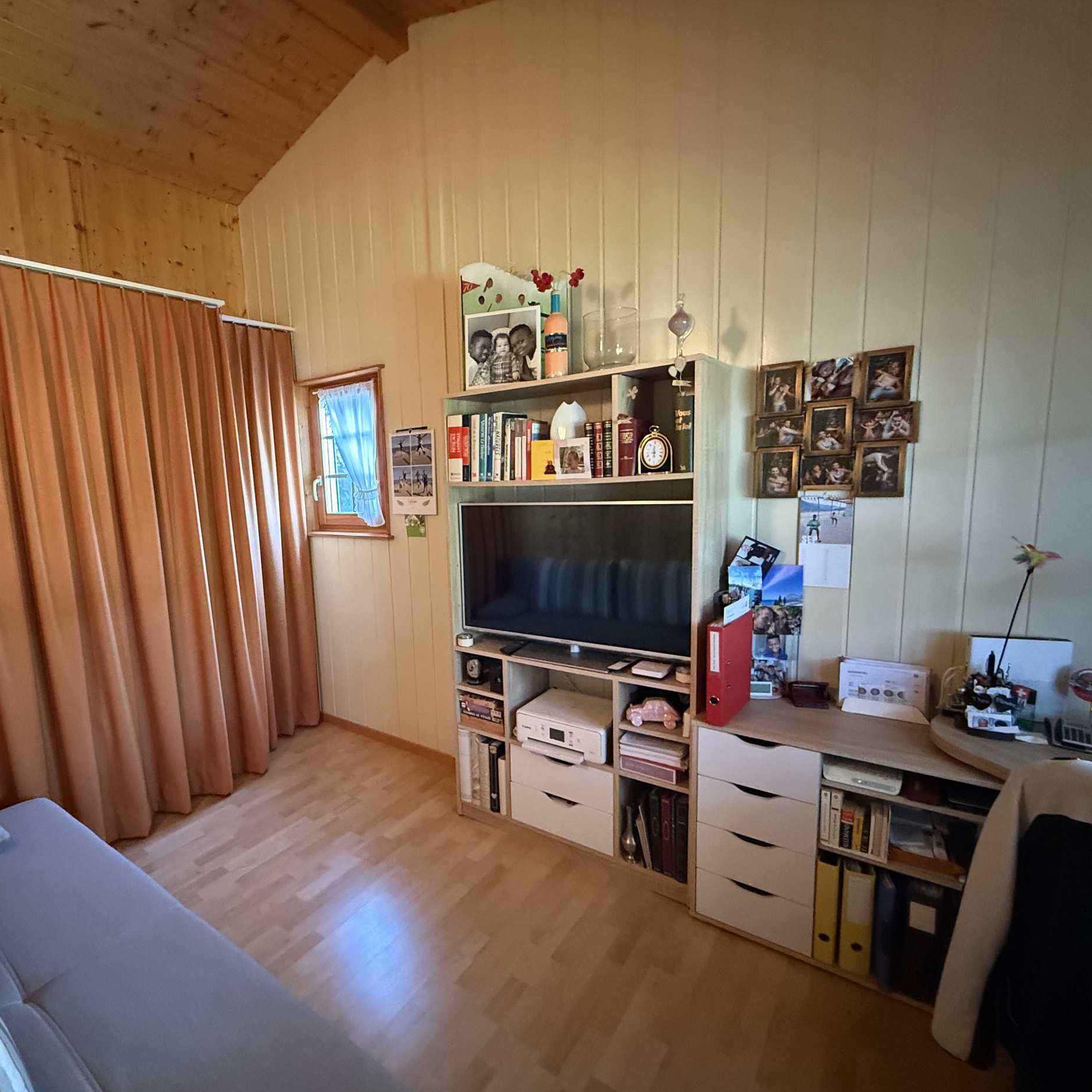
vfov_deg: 84.0
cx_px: 410
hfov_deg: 82.4
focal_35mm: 17
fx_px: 607
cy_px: 560
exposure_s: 1/33
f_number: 2.2
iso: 1000
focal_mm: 2.22
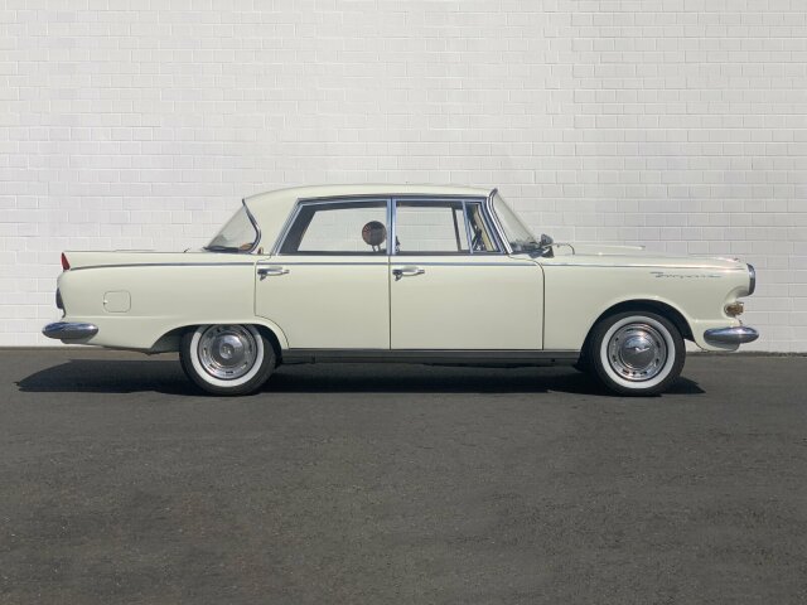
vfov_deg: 28.0
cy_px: 302
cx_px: 404
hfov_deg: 36.8
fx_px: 1212
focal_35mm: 52
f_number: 2.4
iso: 16
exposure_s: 1/3690
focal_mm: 6
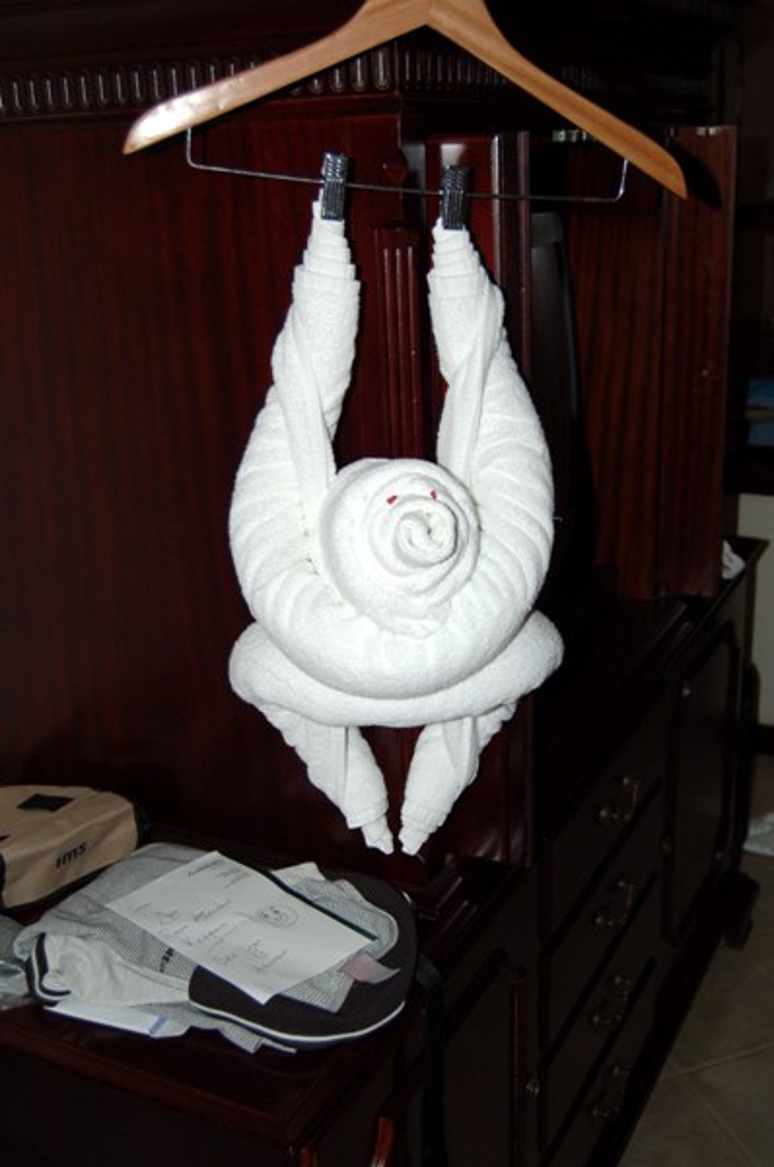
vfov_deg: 49.6
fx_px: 1262
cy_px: 584
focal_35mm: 39
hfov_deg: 34.1
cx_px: 387
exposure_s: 1/60
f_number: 4.2
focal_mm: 26
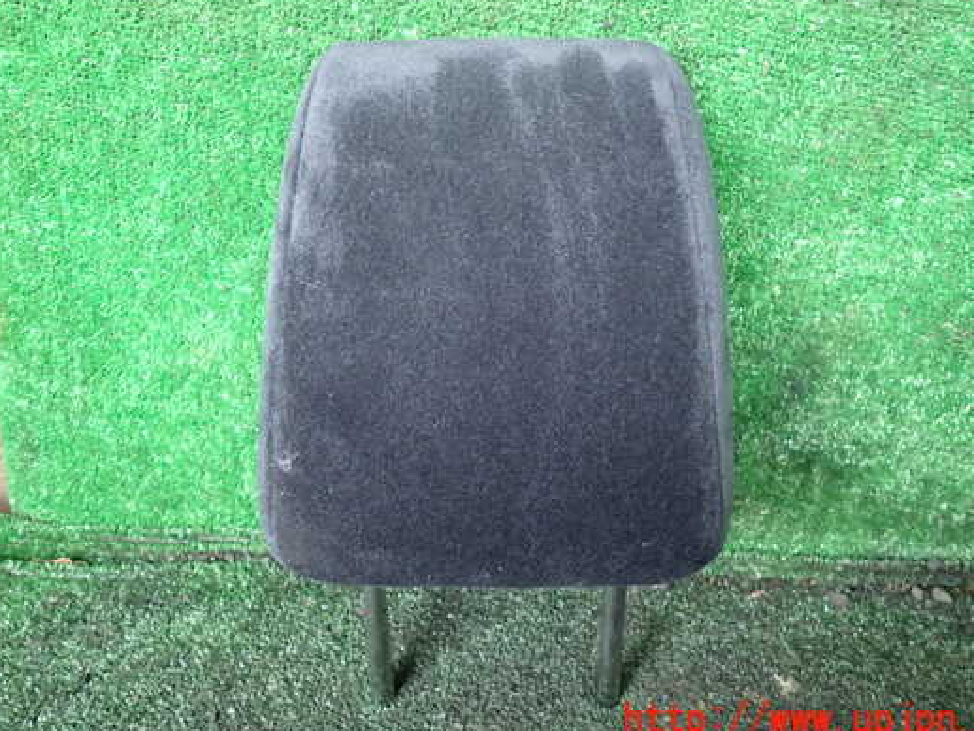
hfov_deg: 61.6
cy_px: 320
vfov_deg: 48.1
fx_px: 816
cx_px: 484
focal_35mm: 29
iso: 400
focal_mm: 4.5
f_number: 2
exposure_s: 1/30
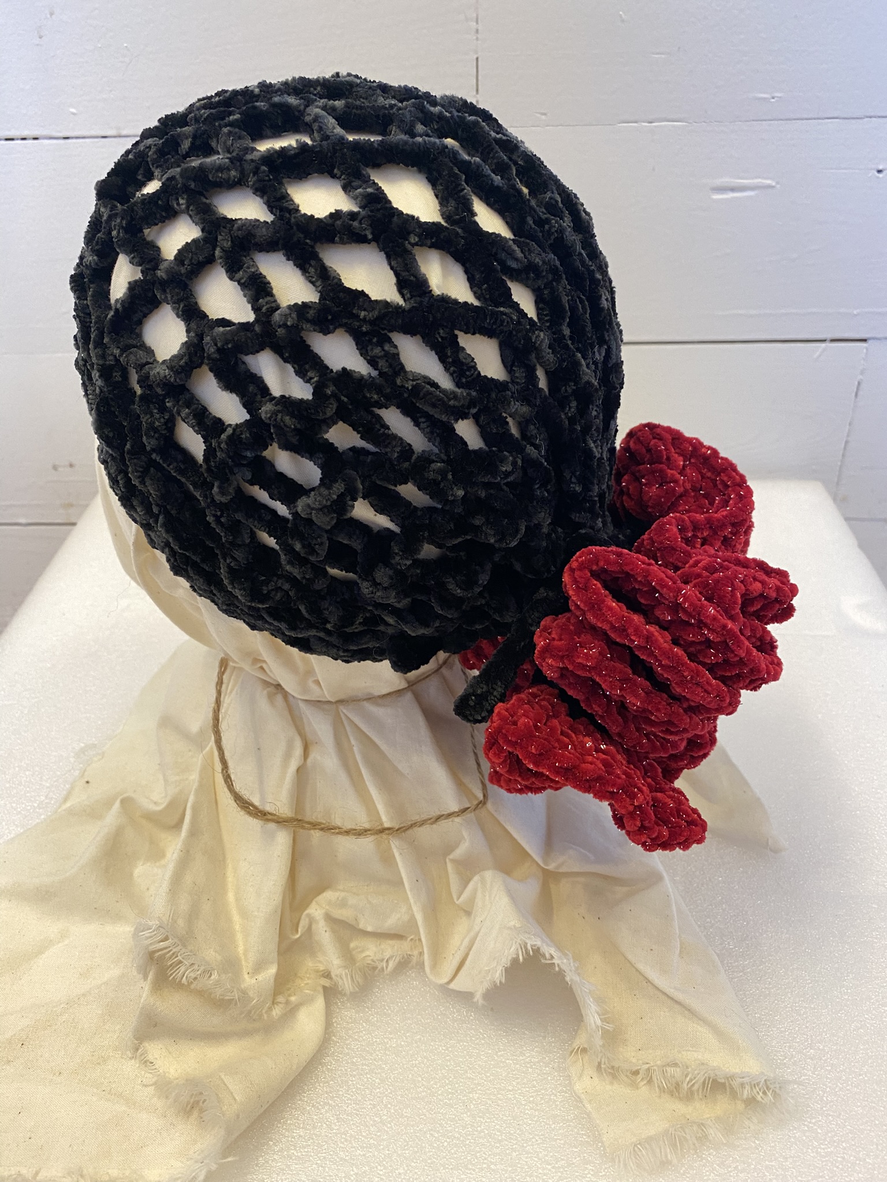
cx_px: 444
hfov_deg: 53.1
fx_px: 888
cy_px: 591
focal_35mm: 26
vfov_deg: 67.3
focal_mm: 4.25
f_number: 1.8
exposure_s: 1/60
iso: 125
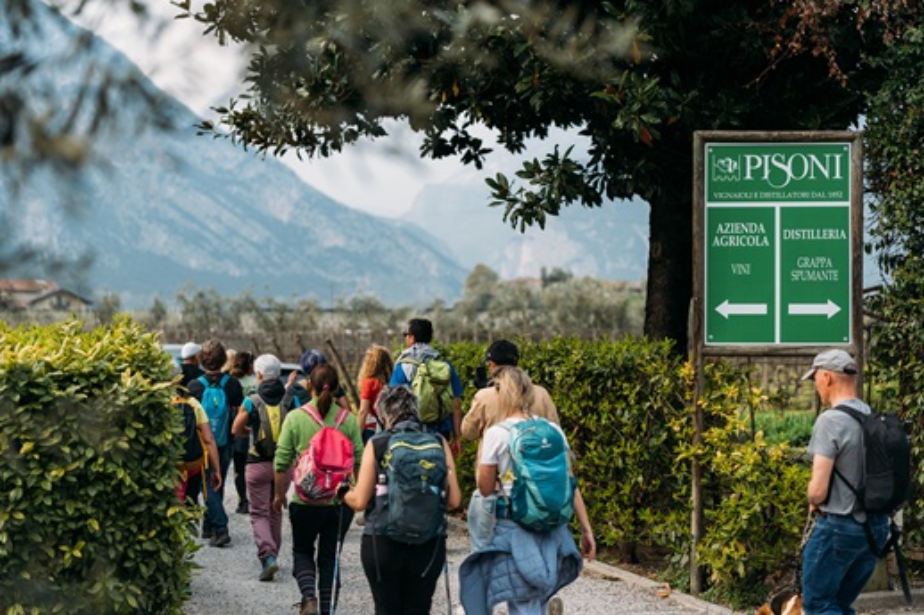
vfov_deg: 27.0
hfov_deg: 39.6
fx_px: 1283
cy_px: 308
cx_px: 462
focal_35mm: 50
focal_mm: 50
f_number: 1.6
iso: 200
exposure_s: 1/5000
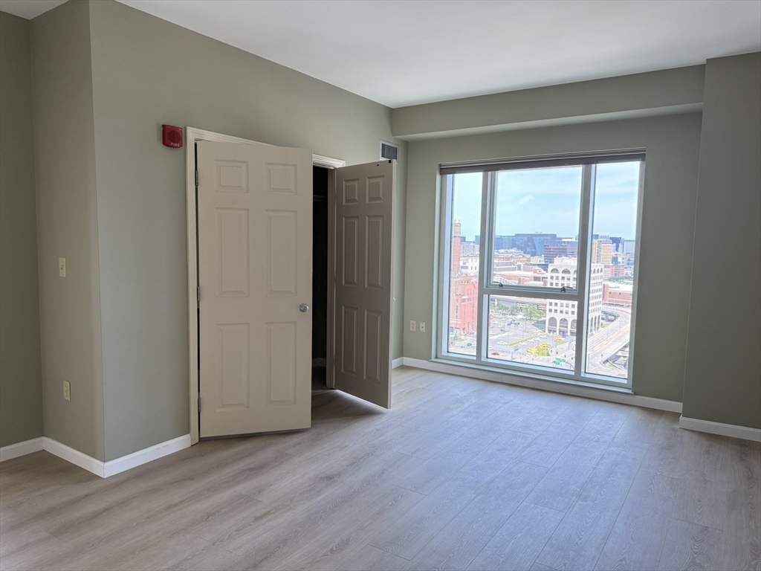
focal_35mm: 24
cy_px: 286
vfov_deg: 56.8
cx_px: 380
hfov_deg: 71.6
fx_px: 528
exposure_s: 1/146
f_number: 1.78
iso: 200
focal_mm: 6.76
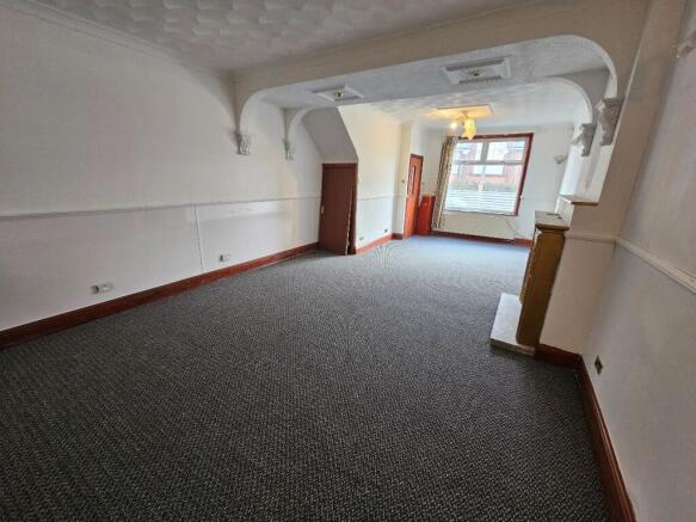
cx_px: 348
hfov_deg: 106.2
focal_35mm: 13
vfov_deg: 89.9
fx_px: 261
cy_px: 261
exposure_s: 1/50
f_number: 2.2
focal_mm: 2.2
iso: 320
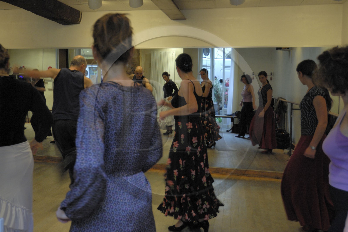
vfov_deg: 43.6
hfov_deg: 61.9
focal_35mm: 30
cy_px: 116
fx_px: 290
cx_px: 174
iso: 200
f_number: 4
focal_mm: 20
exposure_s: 1/25
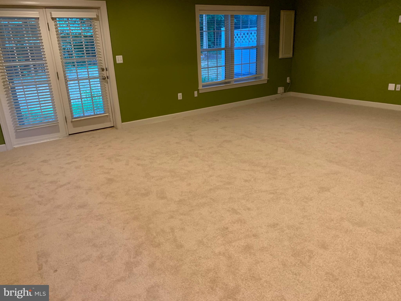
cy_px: 150
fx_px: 301
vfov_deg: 53.1
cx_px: 200
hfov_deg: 67.3
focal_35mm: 26
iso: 250
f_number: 1.8
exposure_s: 1/60
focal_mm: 4.25
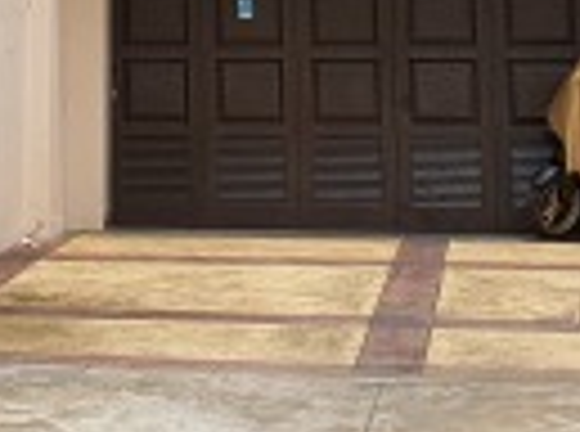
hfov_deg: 15.8
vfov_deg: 10.9
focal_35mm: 124
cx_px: 133
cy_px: -423
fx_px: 2072
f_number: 2.4
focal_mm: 4.3
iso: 50
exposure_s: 1/1316
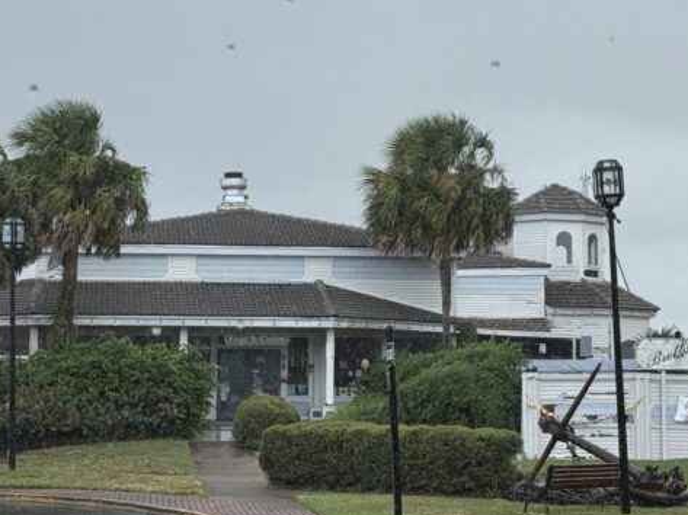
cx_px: 384
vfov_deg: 14.2
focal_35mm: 104
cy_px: 256
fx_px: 2065
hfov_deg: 18.9
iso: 64
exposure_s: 1/1027
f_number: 1.78
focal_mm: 6.76
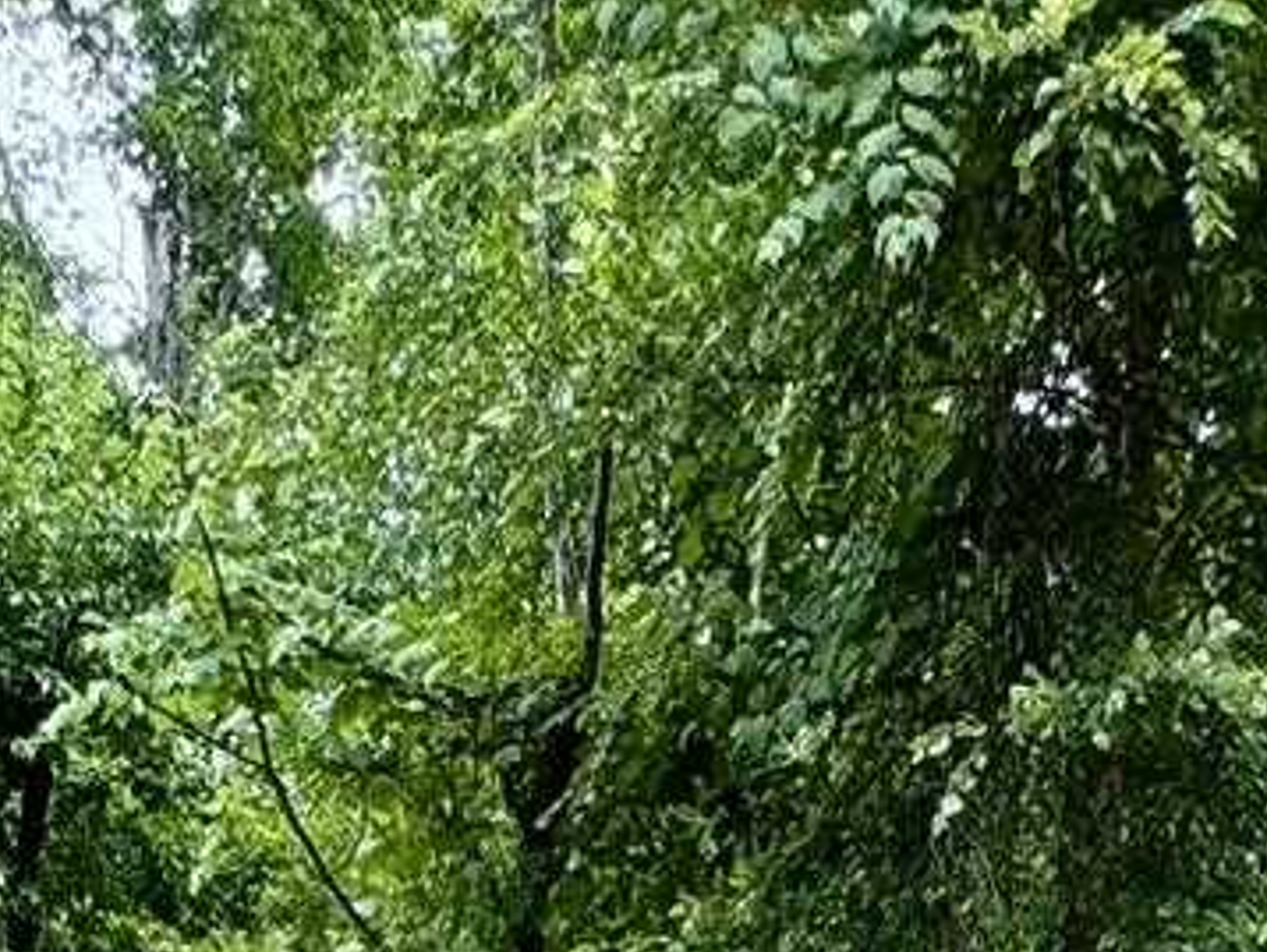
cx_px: 503
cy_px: 2488
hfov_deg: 24.4
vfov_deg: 12.7
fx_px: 2930
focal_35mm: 80
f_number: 2.2
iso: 40
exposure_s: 1/212
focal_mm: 2.22
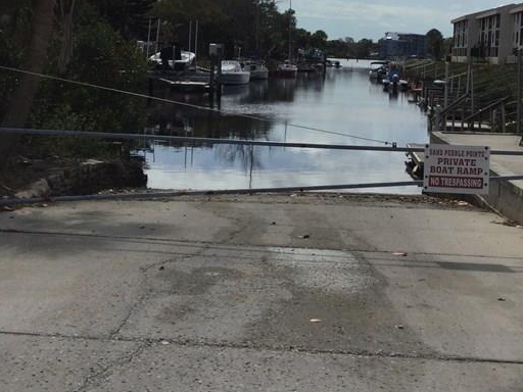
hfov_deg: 31.2
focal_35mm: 62
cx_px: 277
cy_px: 81
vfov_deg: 23.3
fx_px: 937
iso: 25
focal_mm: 3.3
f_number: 2.4
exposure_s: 1/4525
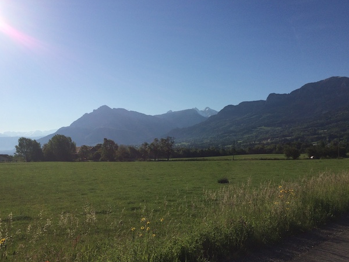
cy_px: 135
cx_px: 167
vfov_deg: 45.4
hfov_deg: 58.3
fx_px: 312
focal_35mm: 31
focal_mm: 4.15
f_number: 2.2
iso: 32
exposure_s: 1/5882
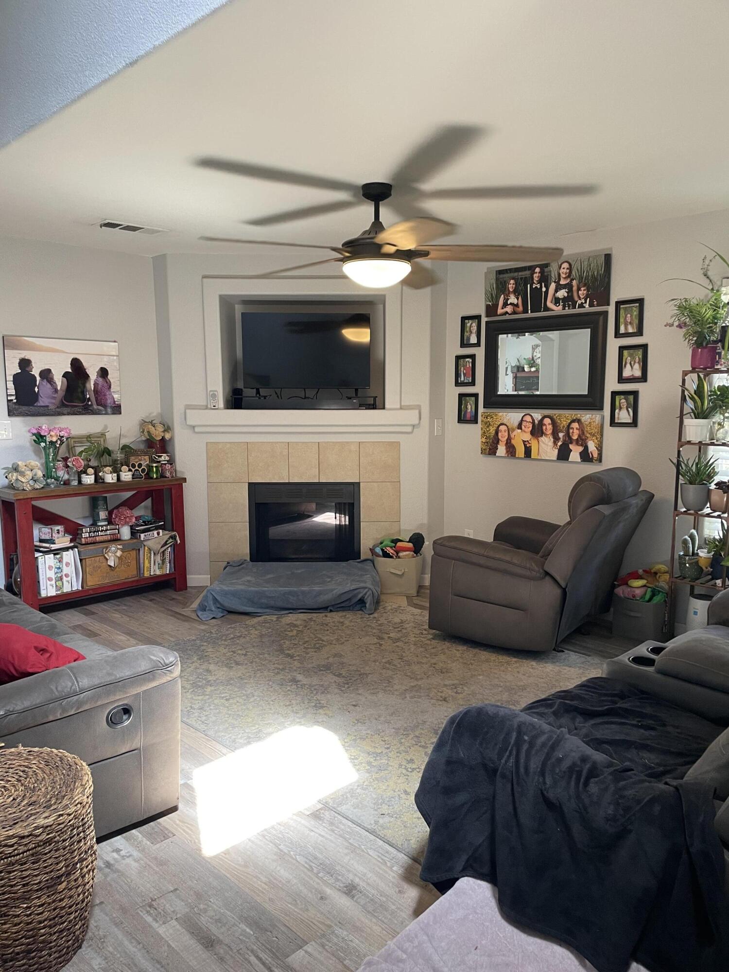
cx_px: 364
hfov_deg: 53.1
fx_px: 730
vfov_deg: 67.3
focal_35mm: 26
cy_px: 486
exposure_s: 1/60
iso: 100
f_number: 1.6
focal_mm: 4.2
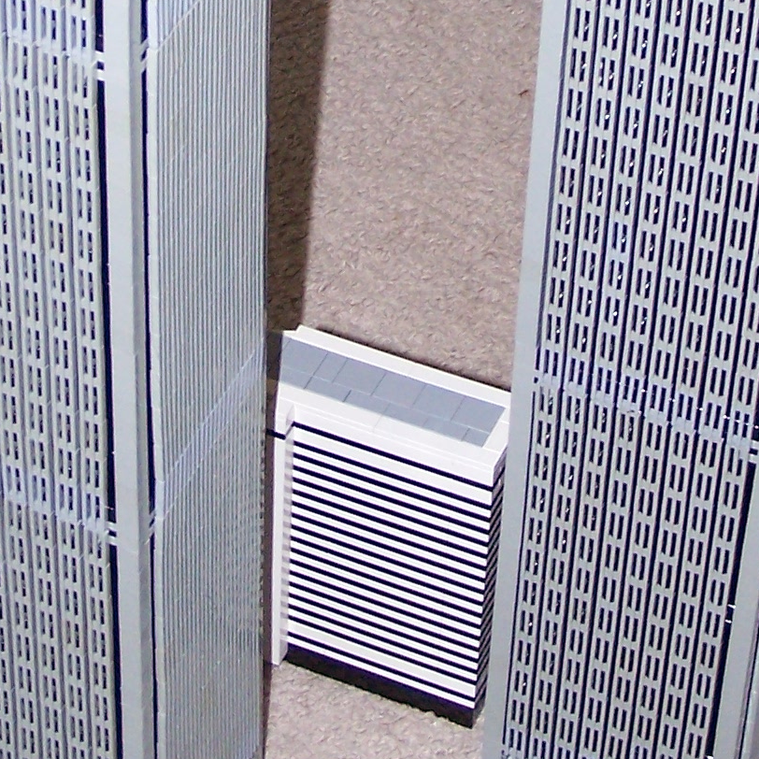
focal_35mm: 143
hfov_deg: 12.2
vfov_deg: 12.0
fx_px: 3547
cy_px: -106
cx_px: 359
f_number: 3
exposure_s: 1/60
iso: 140
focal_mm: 8.5
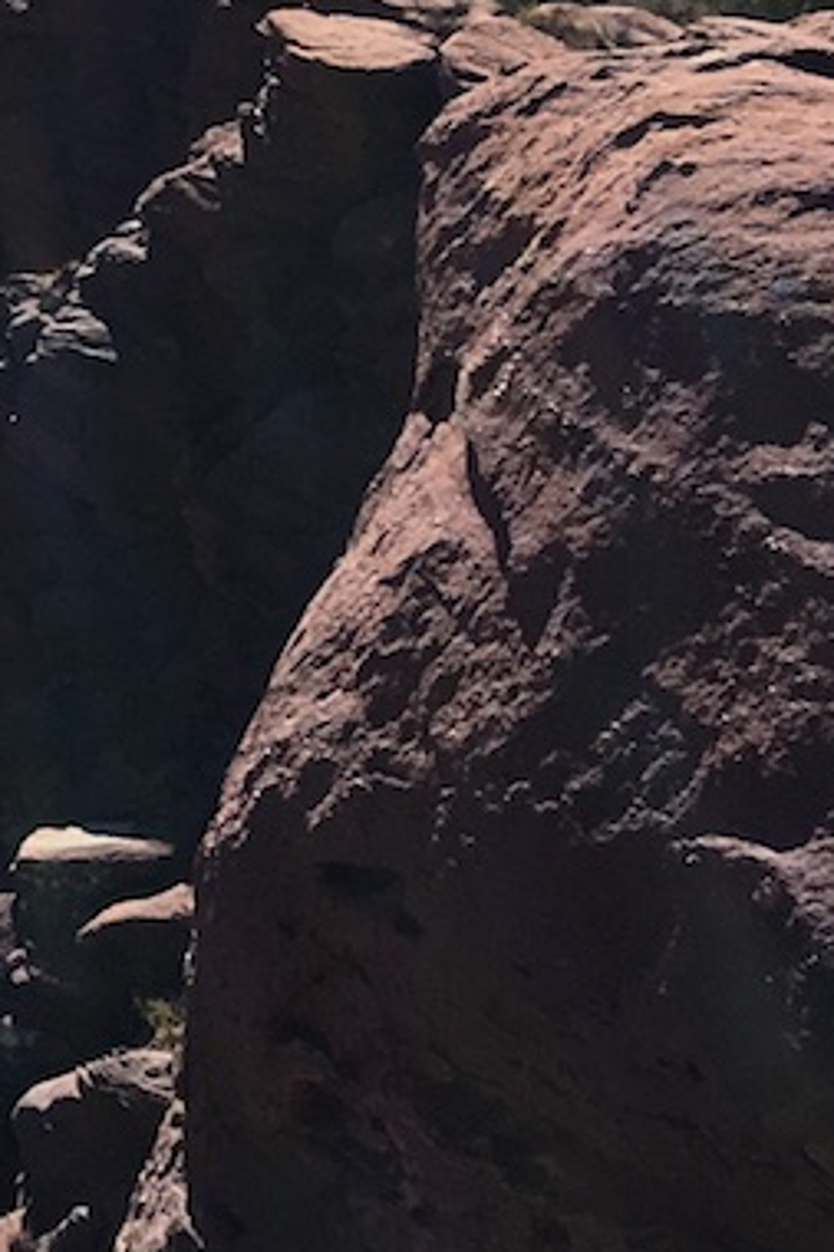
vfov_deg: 15.4
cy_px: -369
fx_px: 4417
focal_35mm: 127
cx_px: -1305
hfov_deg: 9.4
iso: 25
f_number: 2.2
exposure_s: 1/1748
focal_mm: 4.15
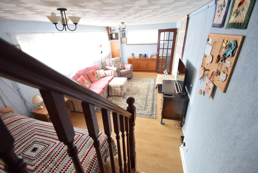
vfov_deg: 77.4
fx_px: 108
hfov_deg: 100.4
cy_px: 86
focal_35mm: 15
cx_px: 129
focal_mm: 10
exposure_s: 1/60
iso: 800
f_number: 4
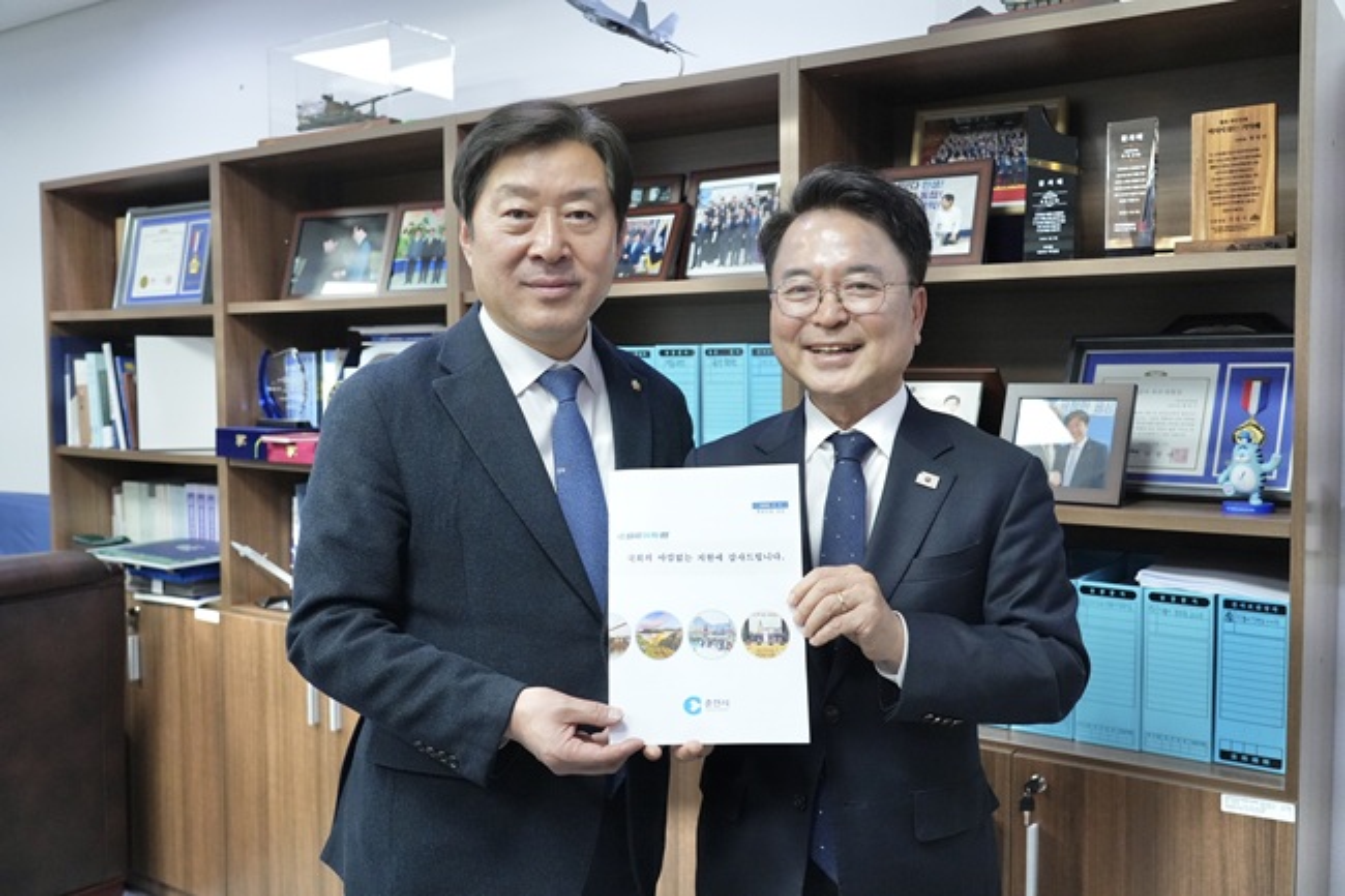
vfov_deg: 41.1
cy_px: 448
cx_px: 672
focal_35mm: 32
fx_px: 1195
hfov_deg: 58.7
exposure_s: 1/250
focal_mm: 32
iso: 5000
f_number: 4.5
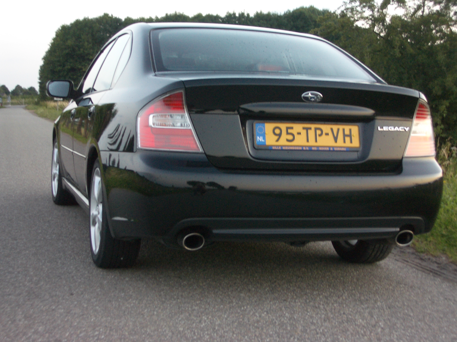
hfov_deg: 31.2
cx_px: 228
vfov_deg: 23.7
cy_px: 171
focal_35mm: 62
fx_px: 819
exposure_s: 1/8
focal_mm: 10.2
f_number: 3.5
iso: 100
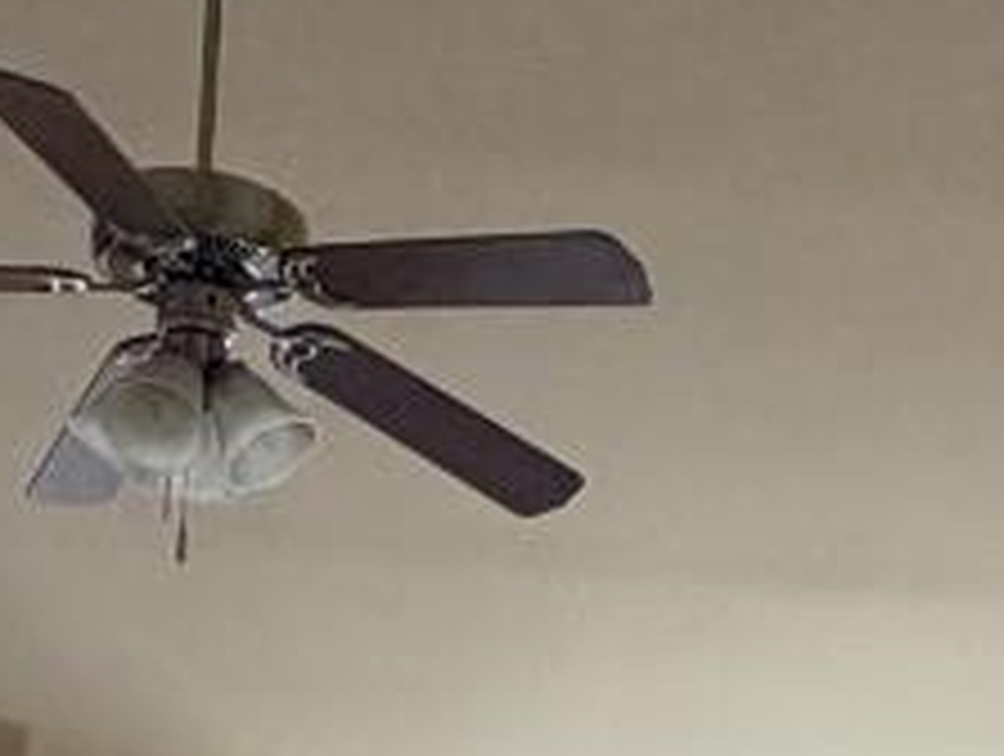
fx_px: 2731
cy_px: 1532
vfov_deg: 13.4
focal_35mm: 94
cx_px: 612
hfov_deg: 20.8
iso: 250
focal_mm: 2.22
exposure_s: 1/121
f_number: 2.2
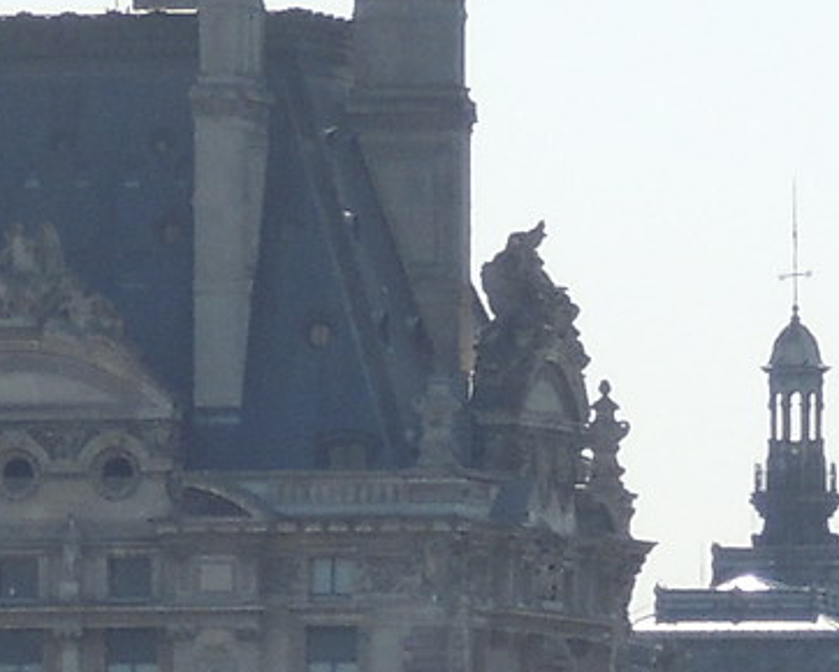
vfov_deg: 1.5
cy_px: 1087
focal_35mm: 1003
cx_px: -475
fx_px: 24919
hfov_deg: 1.9
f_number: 4.4
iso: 100
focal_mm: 27.6
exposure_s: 1/800
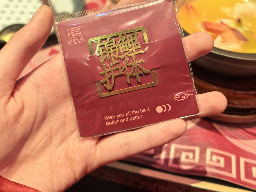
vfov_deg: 37.5
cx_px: 130
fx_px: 274
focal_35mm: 37
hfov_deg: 50.1
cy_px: 43
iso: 2000
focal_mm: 6.98
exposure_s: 1/635
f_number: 2
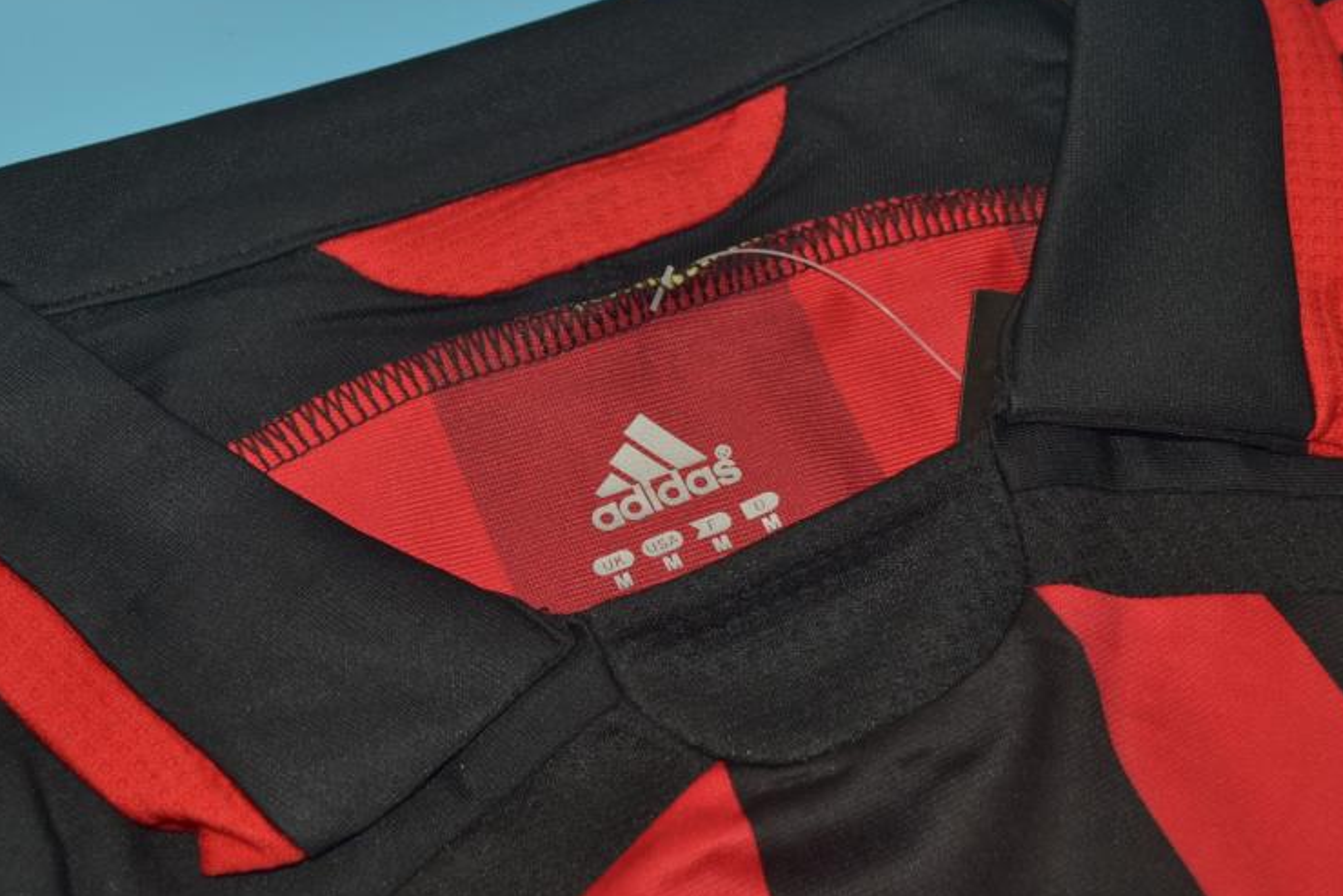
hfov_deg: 26.4
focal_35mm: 77
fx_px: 2863
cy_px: 338
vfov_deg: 17.8
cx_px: 623
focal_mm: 35
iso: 200
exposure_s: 1/200
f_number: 5
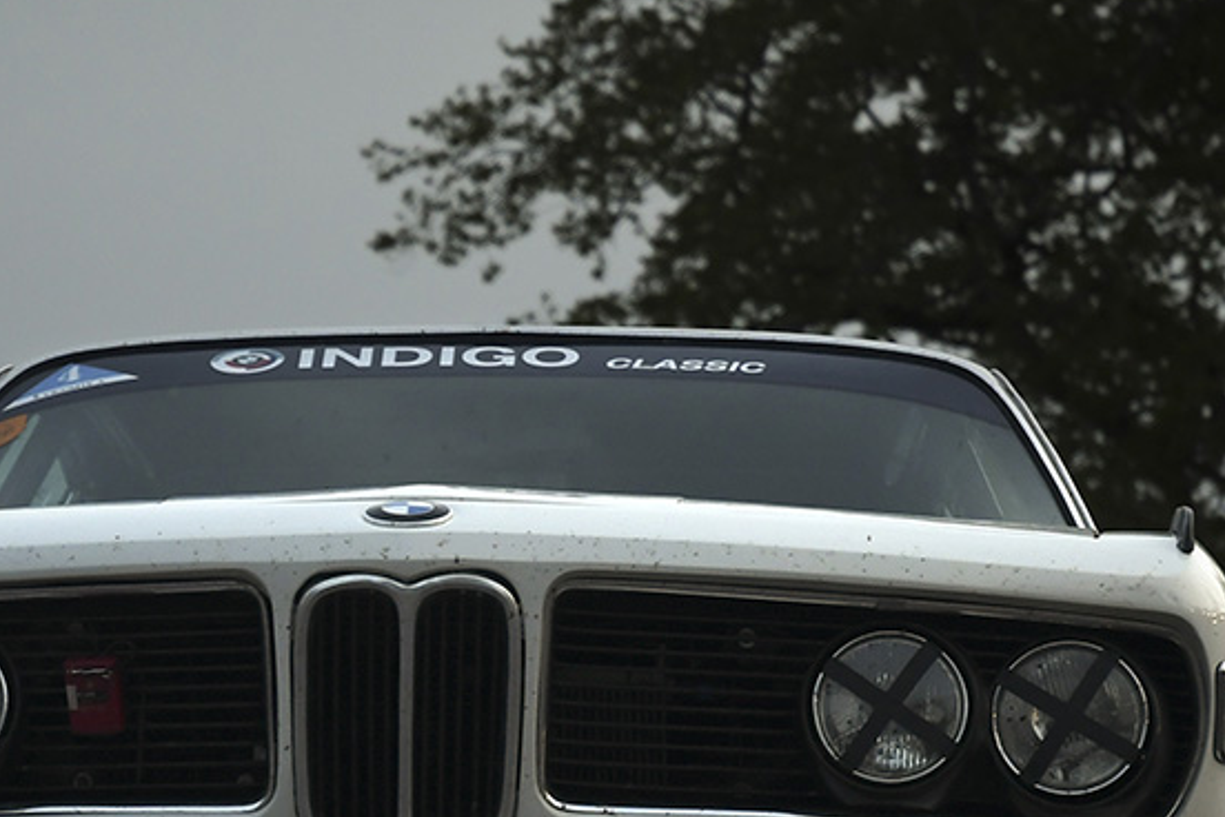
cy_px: 629
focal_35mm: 181
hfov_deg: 11.4
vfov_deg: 7.6
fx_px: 6159
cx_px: 435
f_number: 3.8
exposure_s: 1/60
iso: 500
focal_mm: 52
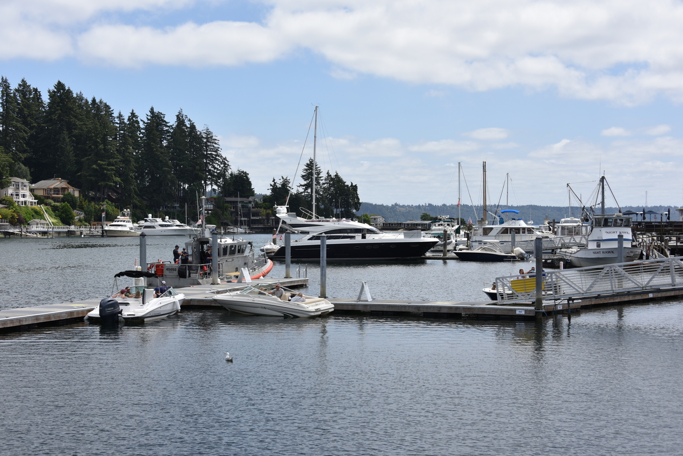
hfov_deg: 39.6
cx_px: 342
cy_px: 228
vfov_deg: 27.0
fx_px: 949
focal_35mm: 50
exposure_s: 1/320
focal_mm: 50
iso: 100
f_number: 9
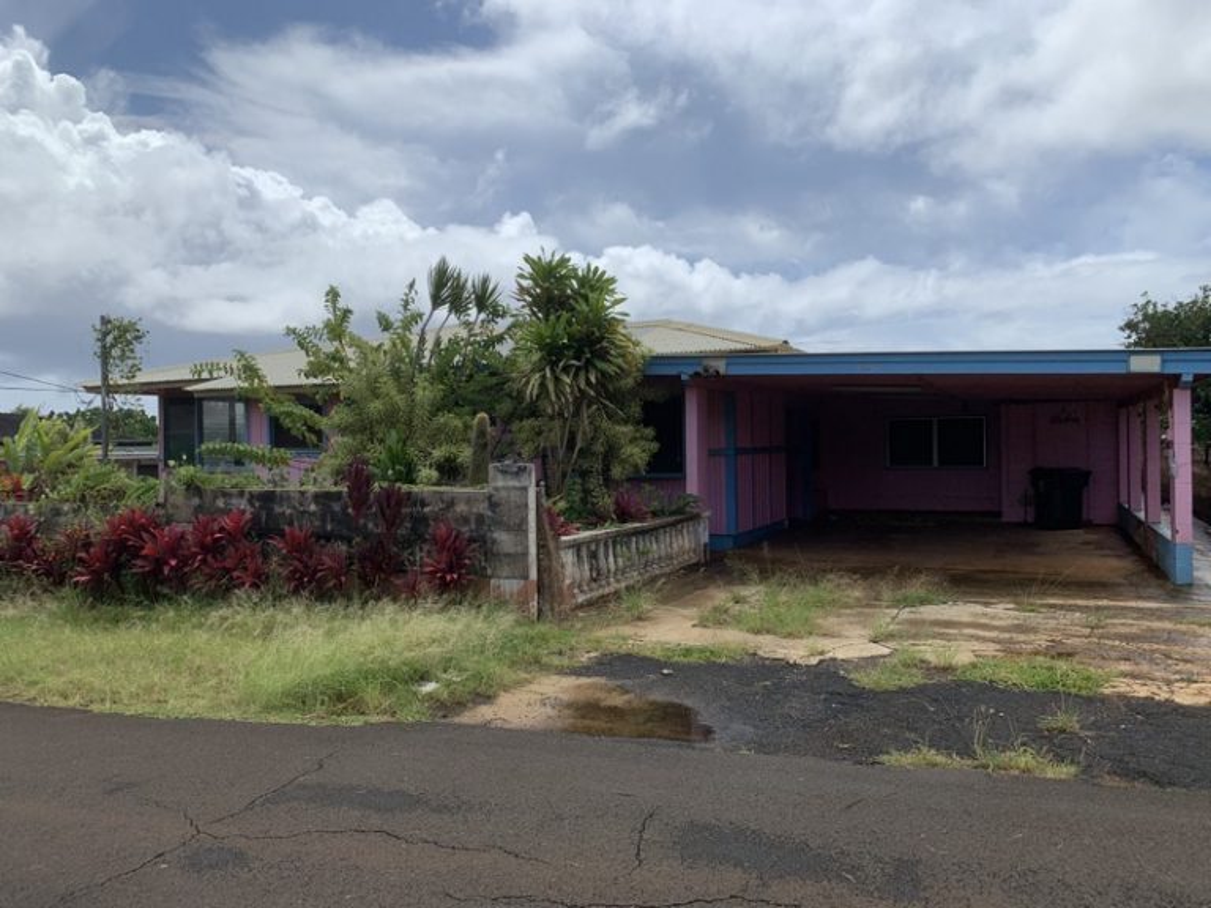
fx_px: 910
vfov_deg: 53.1
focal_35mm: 26
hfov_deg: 67.3
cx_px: 606
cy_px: 454
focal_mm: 4.25
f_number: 1.8
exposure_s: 1/4098
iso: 25
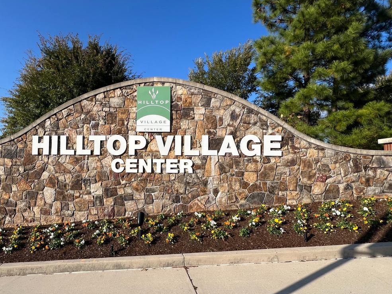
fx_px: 215
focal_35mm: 19
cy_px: 160
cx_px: 166
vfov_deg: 68.6
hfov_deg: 84.0
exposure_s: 1/1845
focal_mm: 1.57
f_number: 1.8
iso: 32
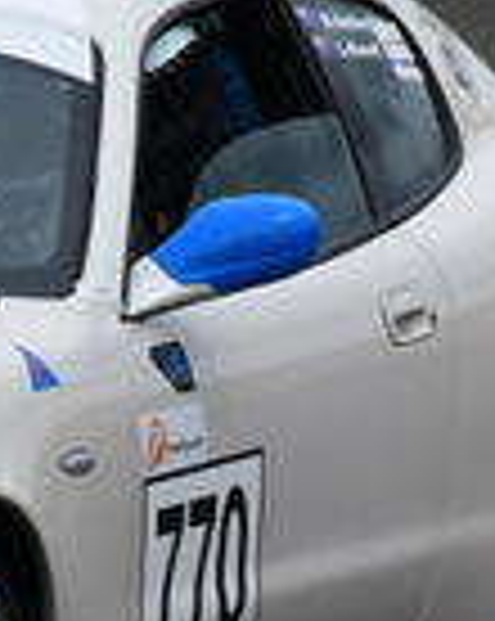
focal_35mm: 4079
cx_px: -531
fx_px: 74863
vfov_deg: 0.5
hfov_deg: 0.4
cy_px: 369
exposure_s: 1/640
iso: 400
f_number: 11
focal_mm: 500
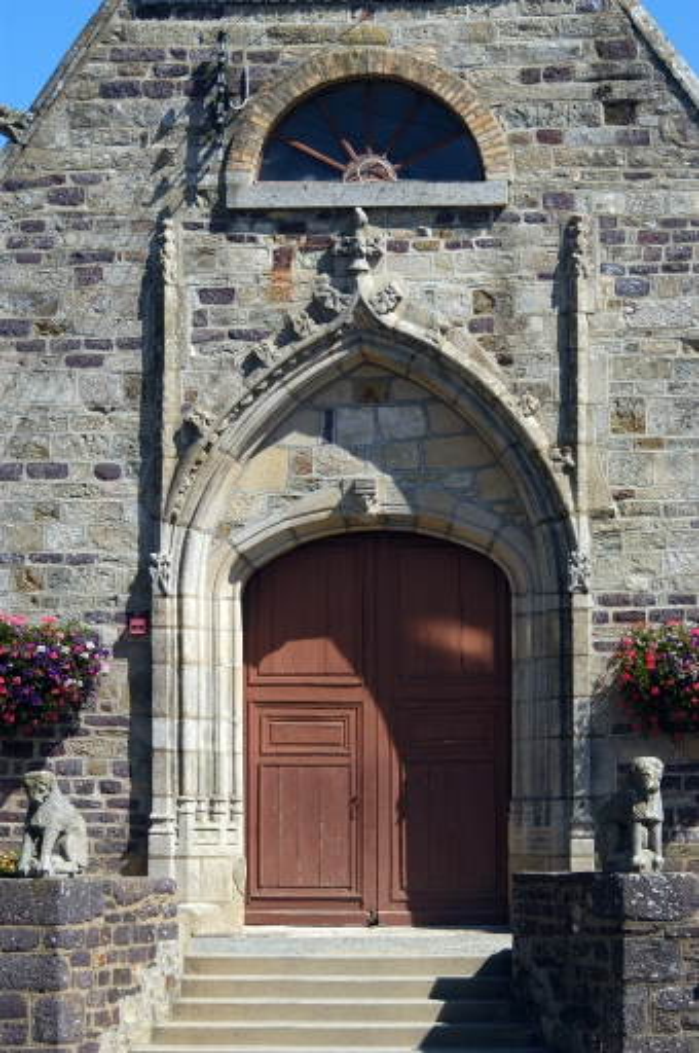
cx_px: 350
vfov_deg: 19.5
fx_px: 3066
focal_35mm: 105
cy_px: 526
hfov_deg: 13.0
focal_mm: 70
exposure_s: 1/320
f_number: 10
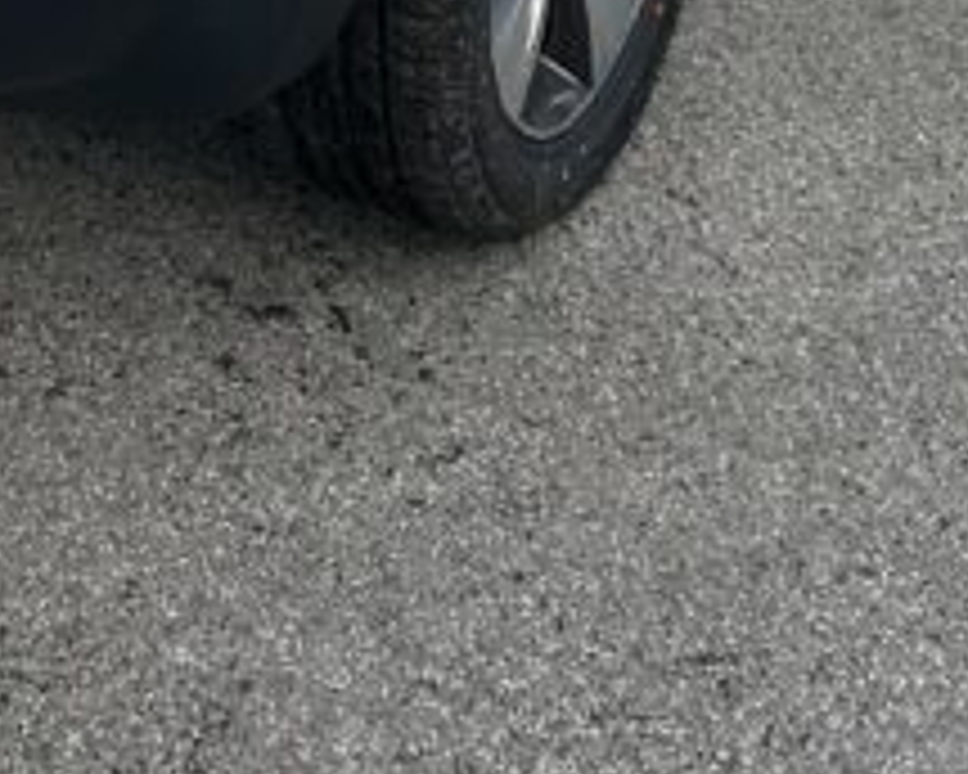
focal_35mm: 121
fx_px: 3467
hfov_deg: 15.6
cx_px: 14
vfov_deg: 11.2
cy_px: -936
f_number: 1.5
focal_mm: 5.7
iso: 50
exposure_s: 1/2208
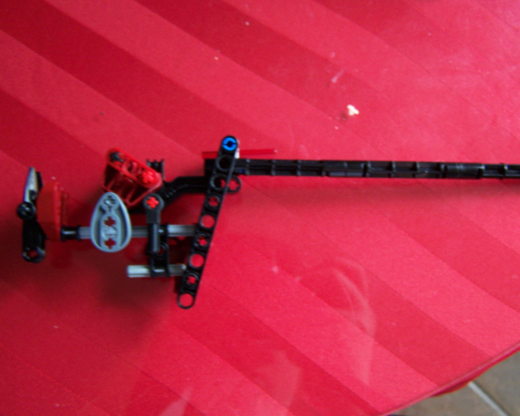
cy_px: 207
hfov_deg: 45.8
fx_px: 616
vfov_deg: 37.3
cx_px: 279
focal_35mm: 40
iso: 160
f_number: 2.8
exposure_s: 1/8
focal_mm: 6.3
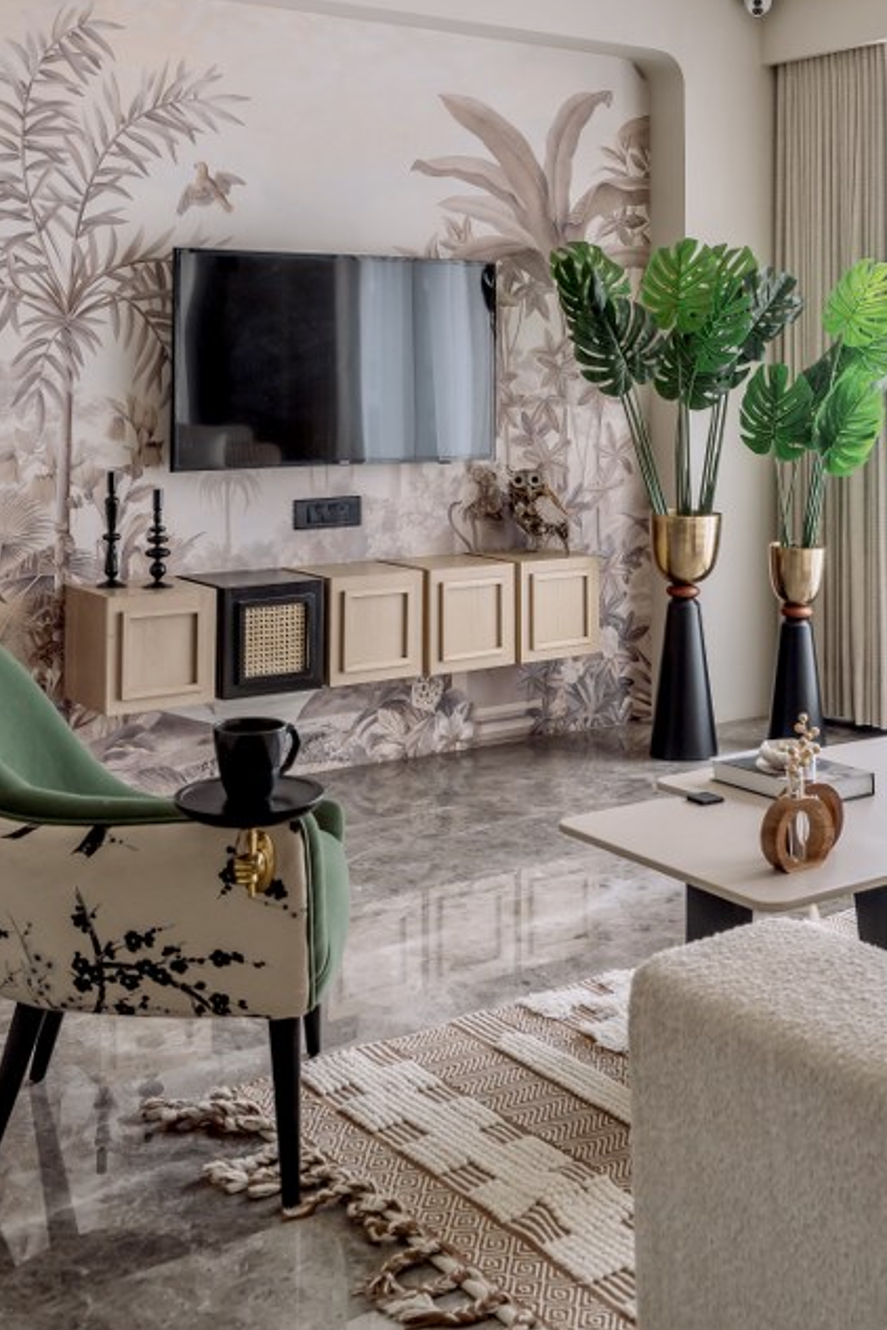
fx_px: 1626
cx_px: 517
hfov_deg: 30.5
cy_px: 347
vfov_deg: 43.2
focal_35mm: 44
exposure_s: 1/3
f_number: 8
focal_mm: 29
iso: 160
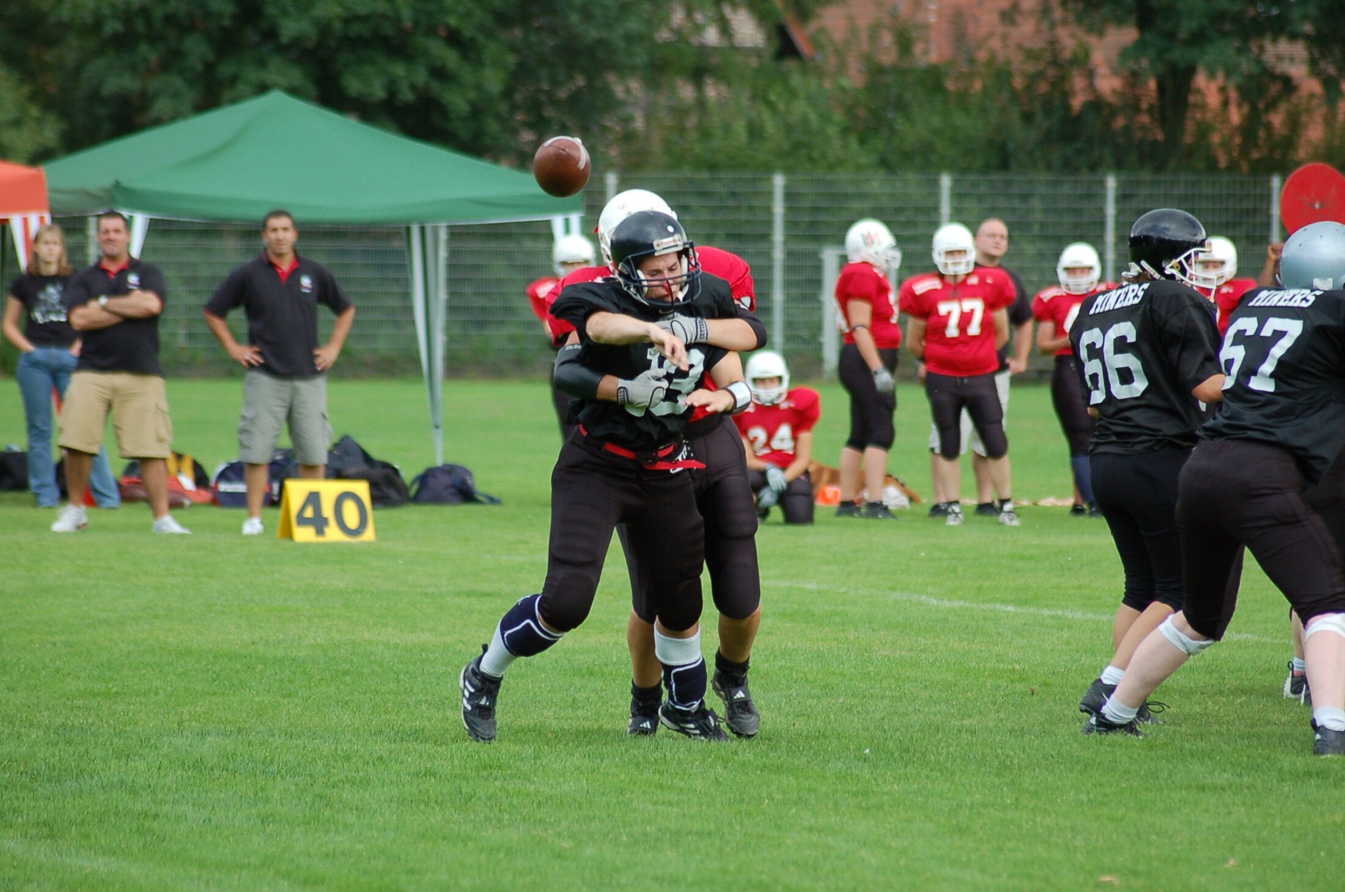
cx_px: 672
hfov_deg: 8.1
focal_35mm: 255
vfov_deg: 5.4
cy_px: 446
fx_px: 9509
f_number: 4.8
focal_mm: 170
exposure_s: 1/500
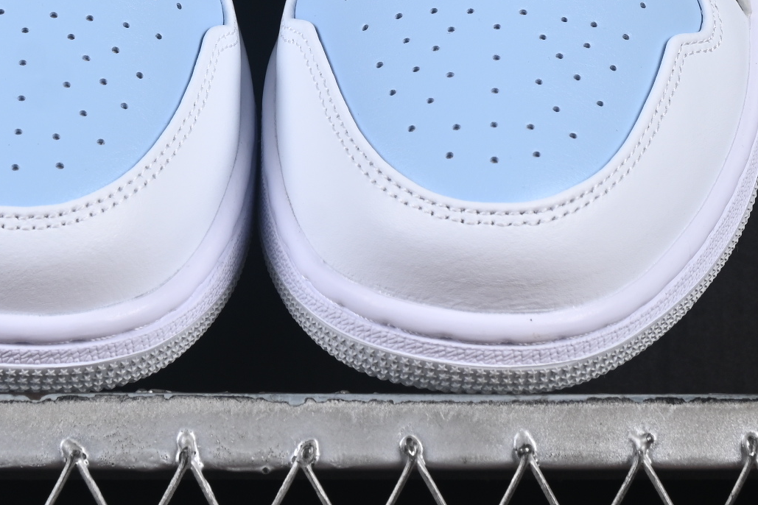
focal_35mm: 203
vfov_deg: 6.7
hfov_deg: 10.1
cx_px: 284
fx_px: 4274
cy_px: -32
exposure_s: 1/80
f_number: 8
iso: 160
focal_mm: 50
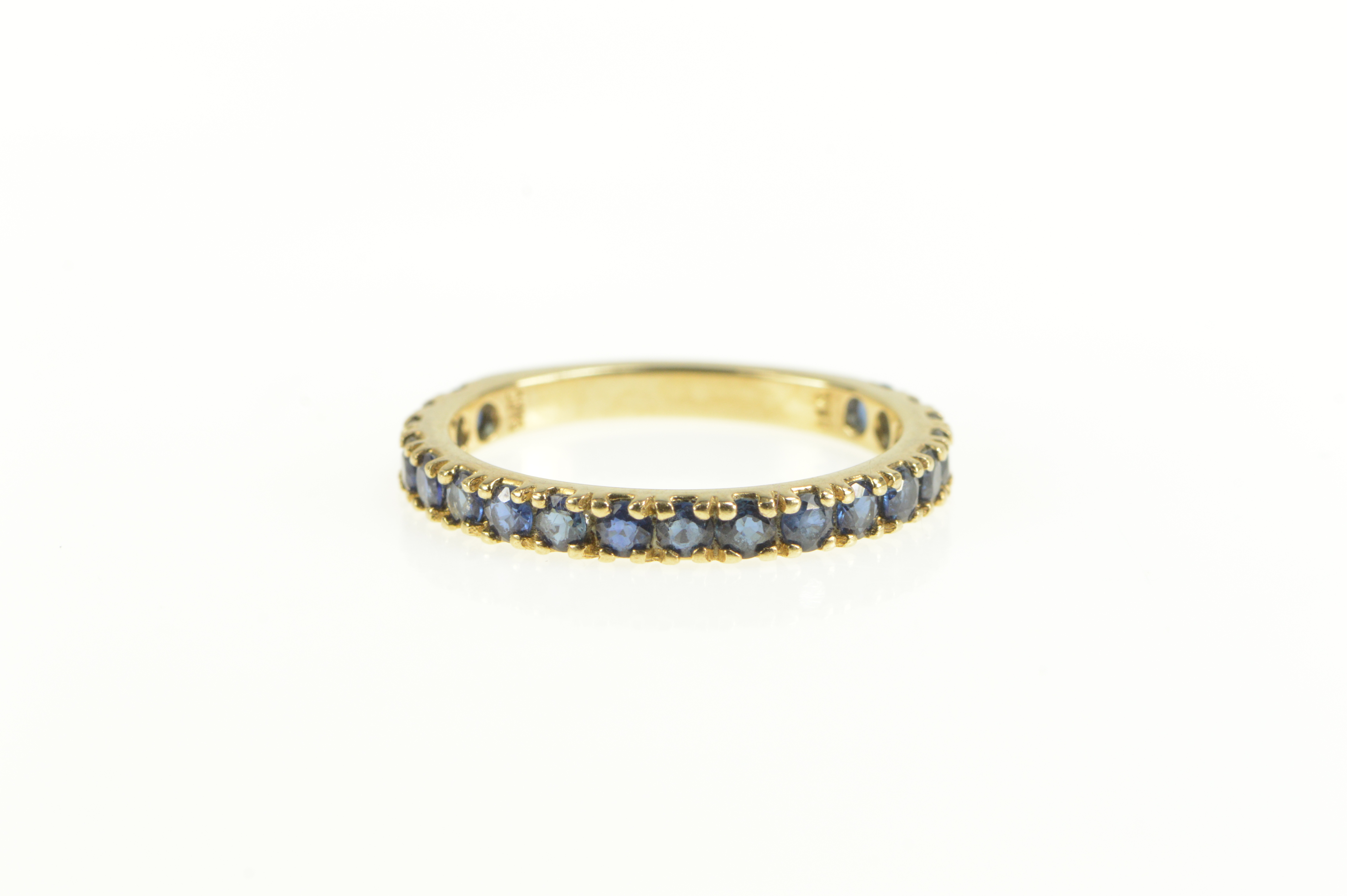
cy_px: 448
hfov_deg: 13.1
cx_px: 674
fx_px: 5888
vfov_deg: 8.7
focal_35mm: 158
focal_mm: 105
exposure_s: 1/80
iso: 800
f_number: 16
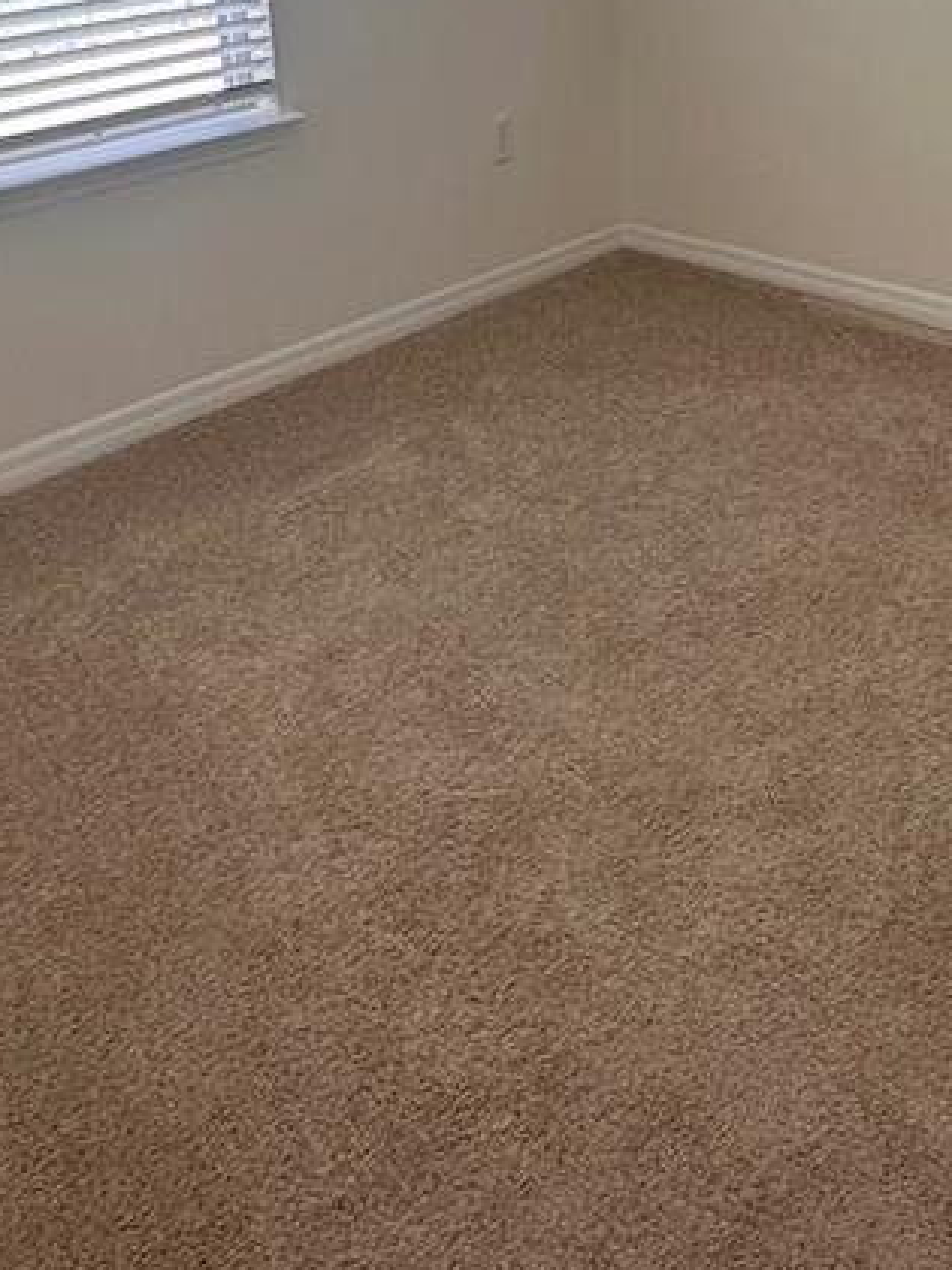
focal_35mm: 40
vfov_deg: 44.2
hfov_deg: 35.4
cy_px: 227
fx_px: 1467
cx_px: 668
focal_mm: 2.22
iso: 320
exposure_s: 1/99
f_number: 2.2
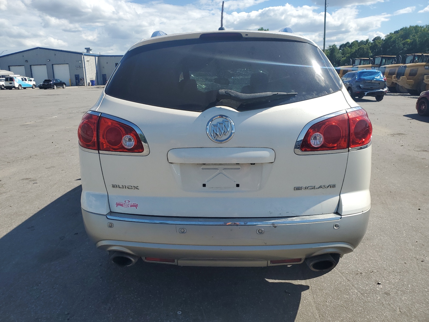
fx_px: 322
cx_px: 214
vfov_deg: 53.1
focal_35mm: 26
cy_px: 161
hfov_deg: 67.3
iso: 50
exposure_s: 1/3333
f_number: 1.5
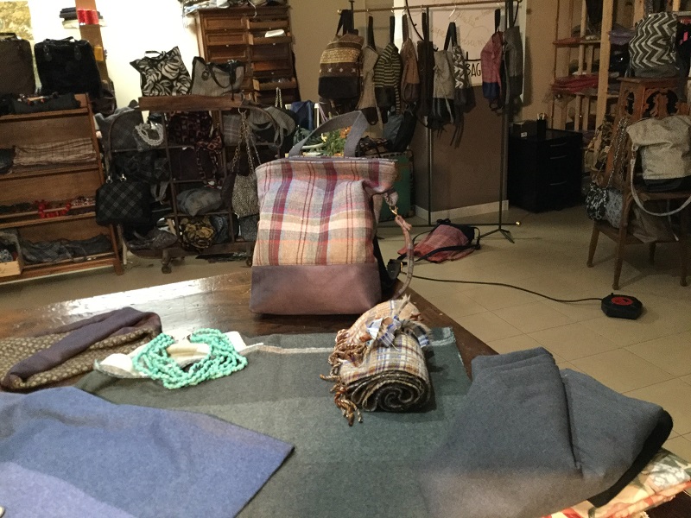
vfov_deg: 45.4
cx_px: 346
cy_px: 259
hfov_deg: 58.4
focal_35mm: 31
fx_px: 619
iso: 200
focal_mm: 3.3
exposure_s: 1/17
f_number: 2.4
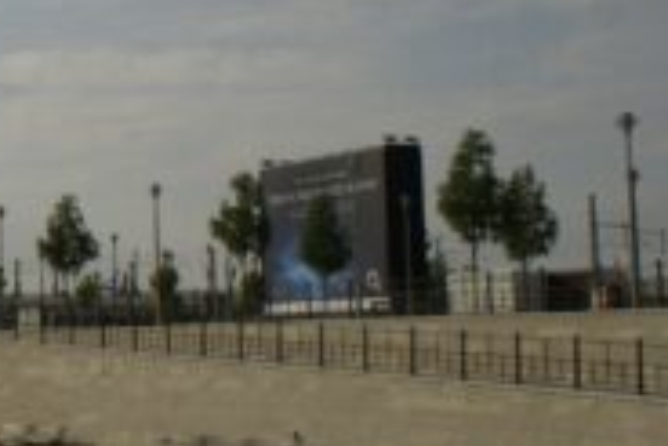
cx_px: -359
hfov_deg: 18.3
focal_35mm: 98
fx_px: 1820
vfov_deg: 14.0
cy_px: 174
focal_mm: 20
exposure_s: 1/500
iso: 100
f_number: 10
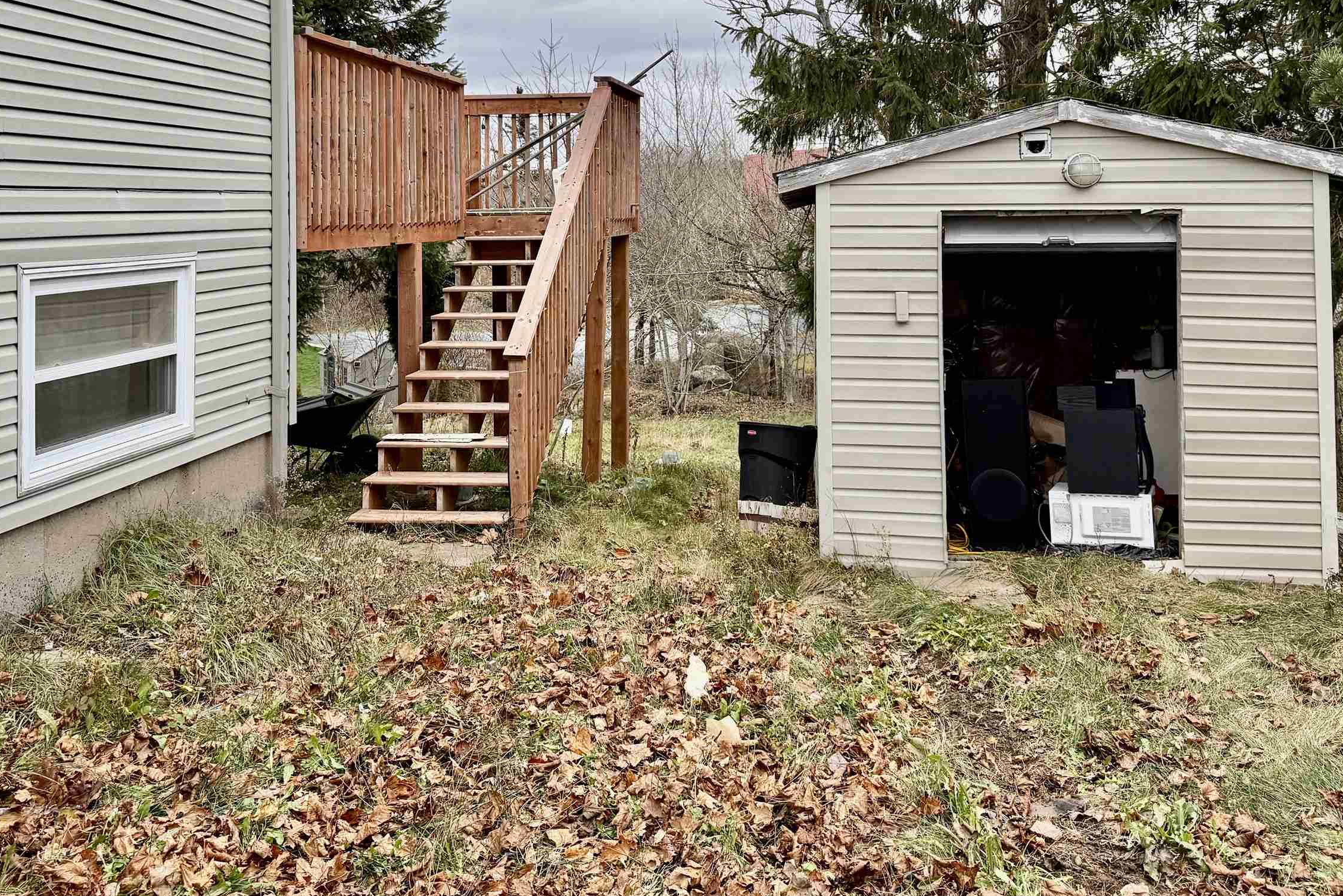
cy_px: 214
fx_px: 1268
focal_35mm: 34
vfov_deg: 37.8
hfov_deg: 55.8
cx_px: 644
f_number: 1.78
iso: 100
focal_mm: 6.76
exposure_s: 1/218
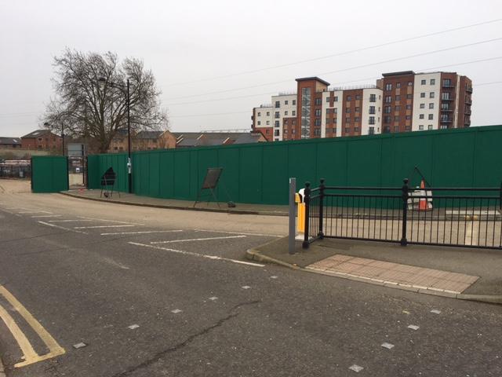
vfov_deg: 48.2
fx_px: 421
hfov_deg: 61.7
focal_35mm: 29
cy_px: 188
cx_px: 251
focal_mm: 4.15
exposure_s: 1/320
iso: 25
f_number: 2.2
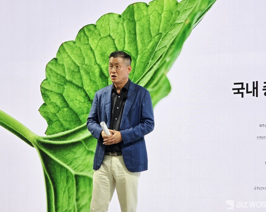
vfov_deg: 12.7
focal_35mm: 121
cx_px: 138
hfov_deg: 15.9
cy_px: 107
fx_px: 952
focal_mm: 18.6
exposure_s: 1/120
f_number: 3.4
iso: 100
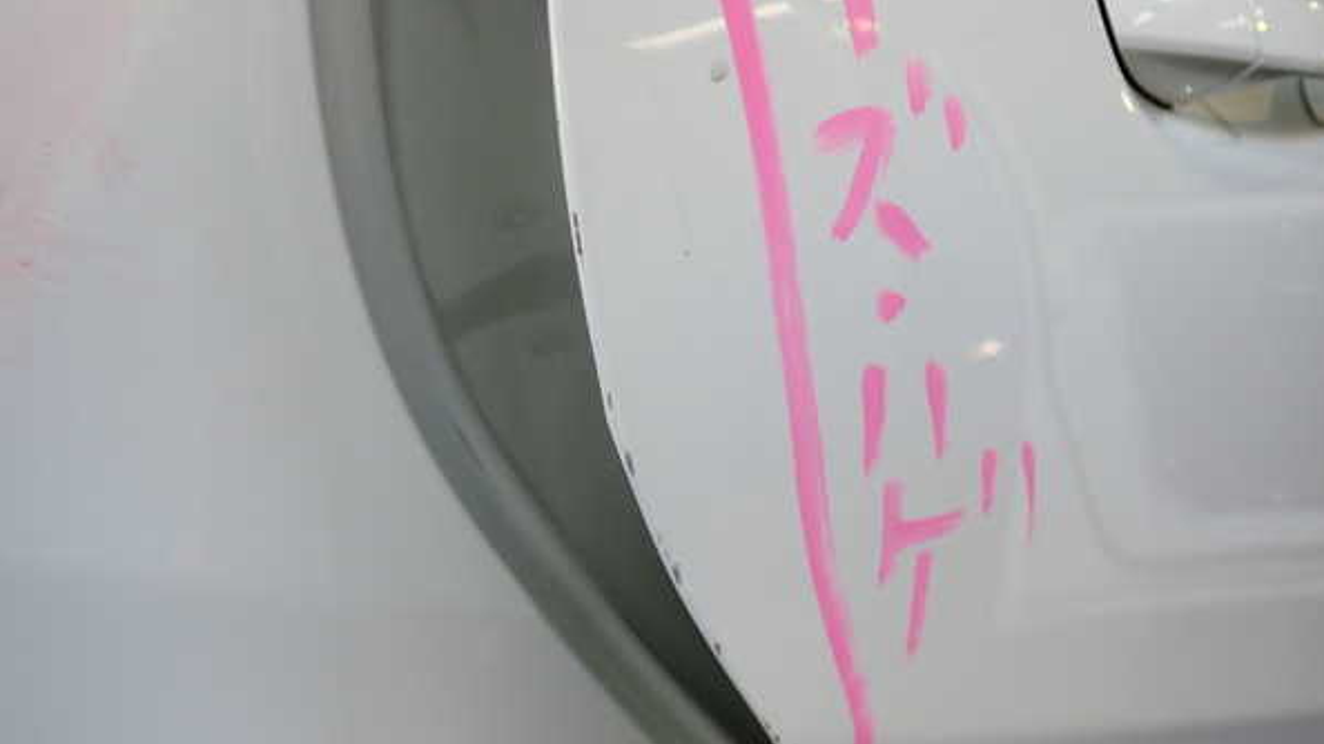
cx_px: 666
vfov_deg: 35.6
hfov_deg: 59.5
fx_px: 1158
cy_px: 425
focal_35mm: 33
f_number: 2.3
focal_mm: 5.4
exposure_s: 1/125
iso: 200
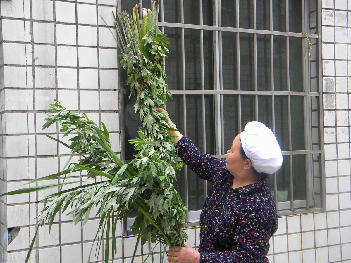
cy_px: 132
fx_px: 477
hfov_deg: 40.4
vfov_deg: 30.9
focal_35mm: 47
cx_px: 176
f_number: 3.9
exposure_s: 1/57.8
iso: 80
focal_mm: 8.6
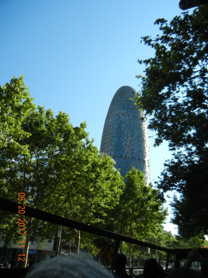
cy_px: 139
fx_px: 240
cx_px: 104
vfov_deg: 60.0
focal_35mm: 30
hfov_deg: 46.8
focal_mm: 5.4
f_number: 3.5
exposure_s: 1/943
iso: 160
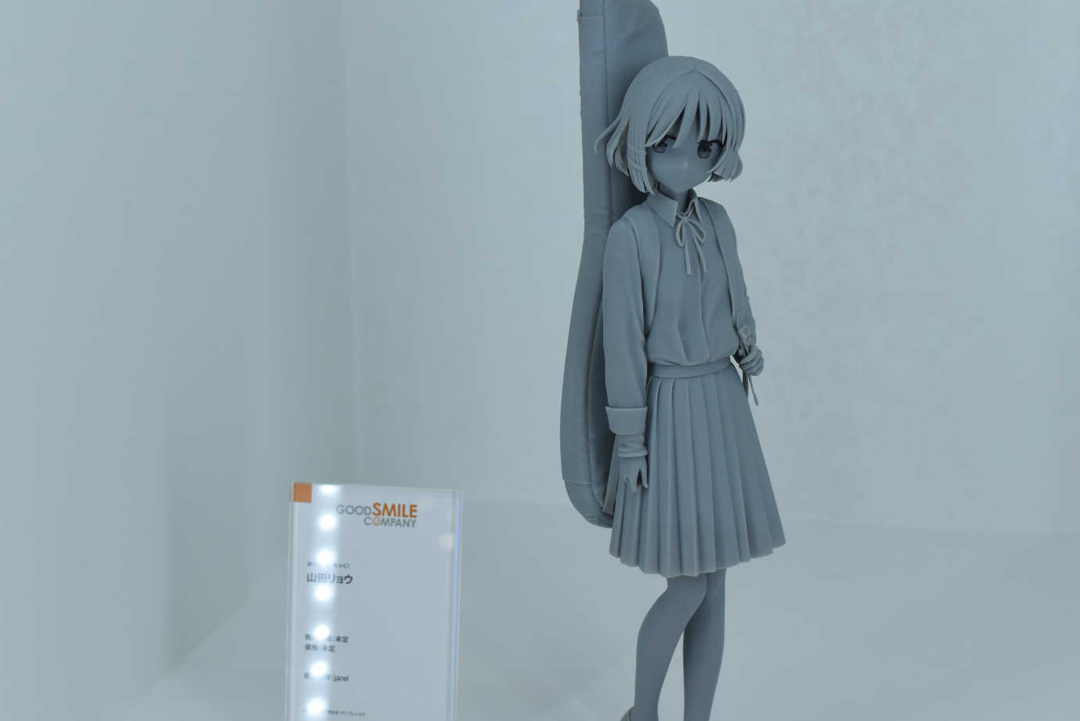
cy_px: 408
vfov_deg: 20.3
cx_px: 603
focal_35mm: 67
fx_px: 2011
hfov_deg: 30.0
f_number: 8
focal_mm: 38
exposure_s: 1/500
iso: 640
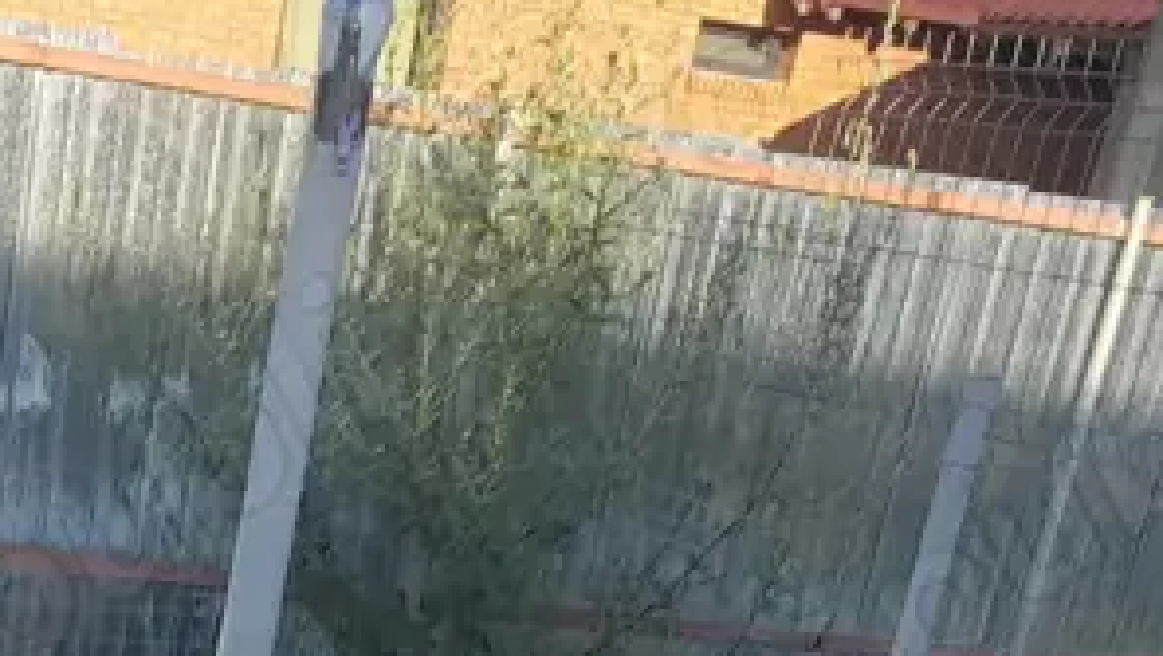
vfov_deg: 11.5
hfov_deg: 22.0
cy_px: 1430
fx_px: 2839
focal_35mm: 92
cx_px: -90
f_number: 2
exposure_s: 1/255
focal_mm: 4.6
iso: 20
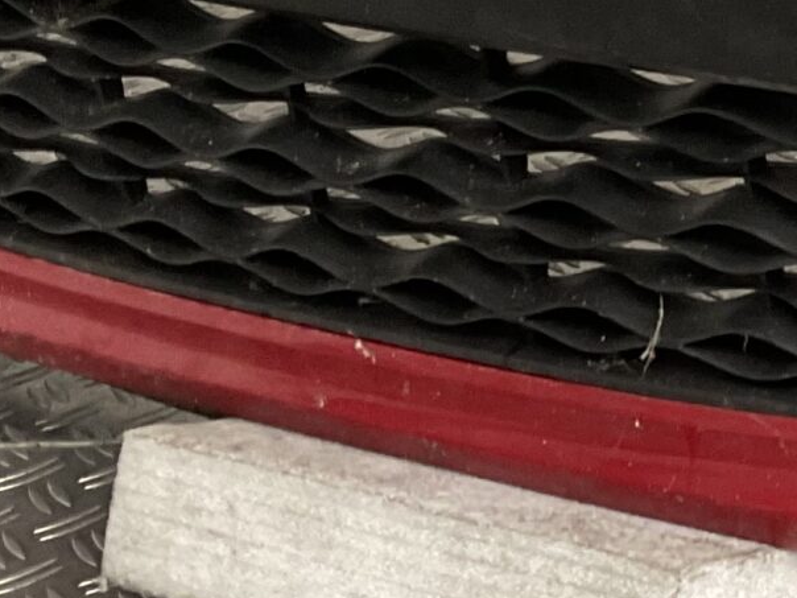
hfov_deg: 15.0
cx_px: 1135
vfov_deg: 11.9
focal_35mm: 123
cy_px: -63
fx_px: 2832
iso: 100
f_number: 1.8
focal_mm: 3
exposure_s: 1/50
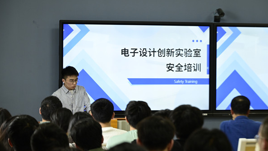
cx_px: 134
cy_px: 73
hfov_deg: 16.9
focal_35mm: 127
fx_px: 902
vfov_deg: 9.5
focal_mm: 120
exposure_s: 1/80
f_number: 8
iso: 2000
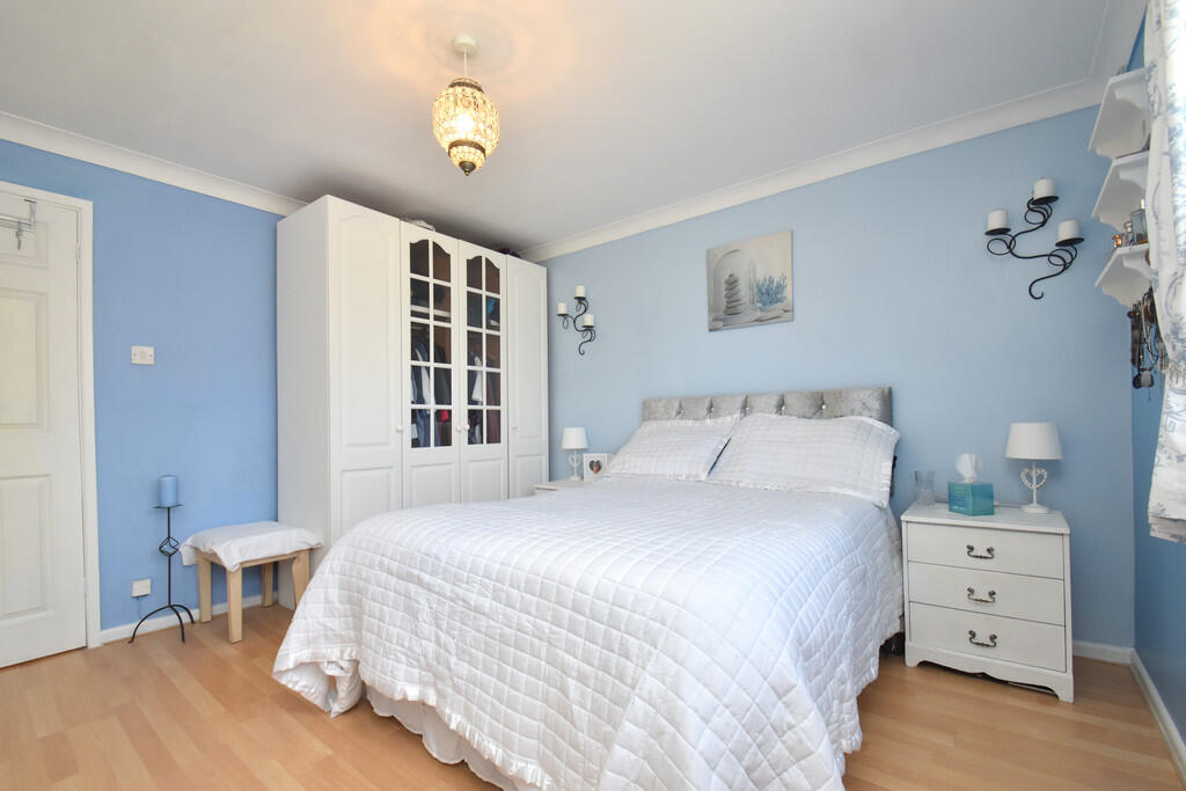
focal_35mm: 15
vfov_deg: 77.3
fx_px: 494
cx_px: 593
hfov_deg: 100.4
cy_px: 396
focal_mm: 10
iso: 640
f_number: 8
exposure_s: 1/60
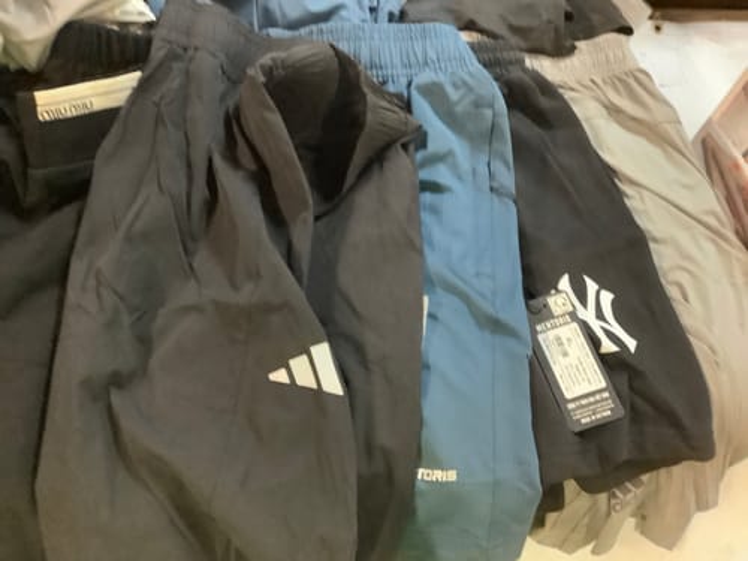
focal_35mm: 31
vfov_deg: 45.4
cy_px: 280
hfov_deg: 58.4
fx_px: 670
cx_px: 374
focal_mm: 3.3
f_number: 2.4
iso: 800
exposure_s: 1/25
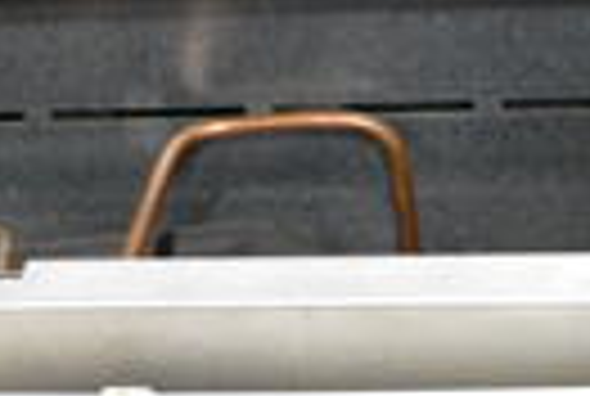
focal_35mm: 174
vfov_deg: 7.7
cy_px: 734
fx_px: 2863
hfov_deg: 11.7
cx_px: 63
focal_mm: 25
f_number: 5.6
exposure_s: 1/160
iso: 6400
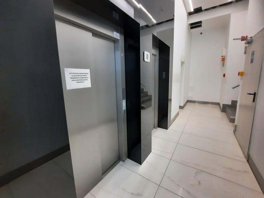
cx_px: 125
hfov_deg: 102.0
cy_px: 92
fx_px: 107
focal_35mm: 14
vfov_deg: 85.5
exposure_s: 1/33
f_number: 2.2
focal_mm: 1.74
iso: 200
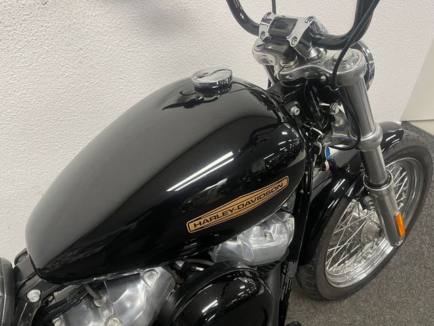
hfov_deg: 67.3
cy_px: 163
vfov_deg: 53.1
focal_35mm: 26
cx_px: 217
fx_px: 326
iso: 125
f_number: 1.6
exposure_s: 1/50
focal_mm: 5.1
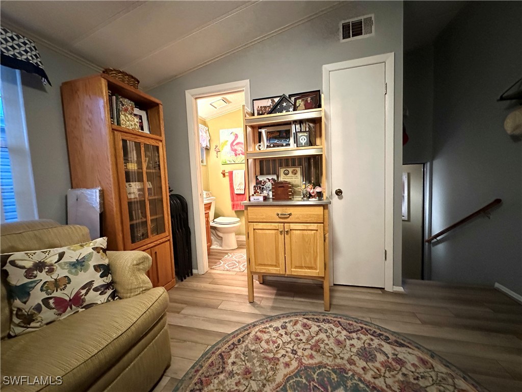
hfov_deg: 102.1
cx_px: 261
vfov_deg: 85.7
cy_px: 196
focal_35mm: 14
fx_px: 211
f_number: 2.2
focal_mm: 2.22
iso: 1000
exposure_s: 1/60
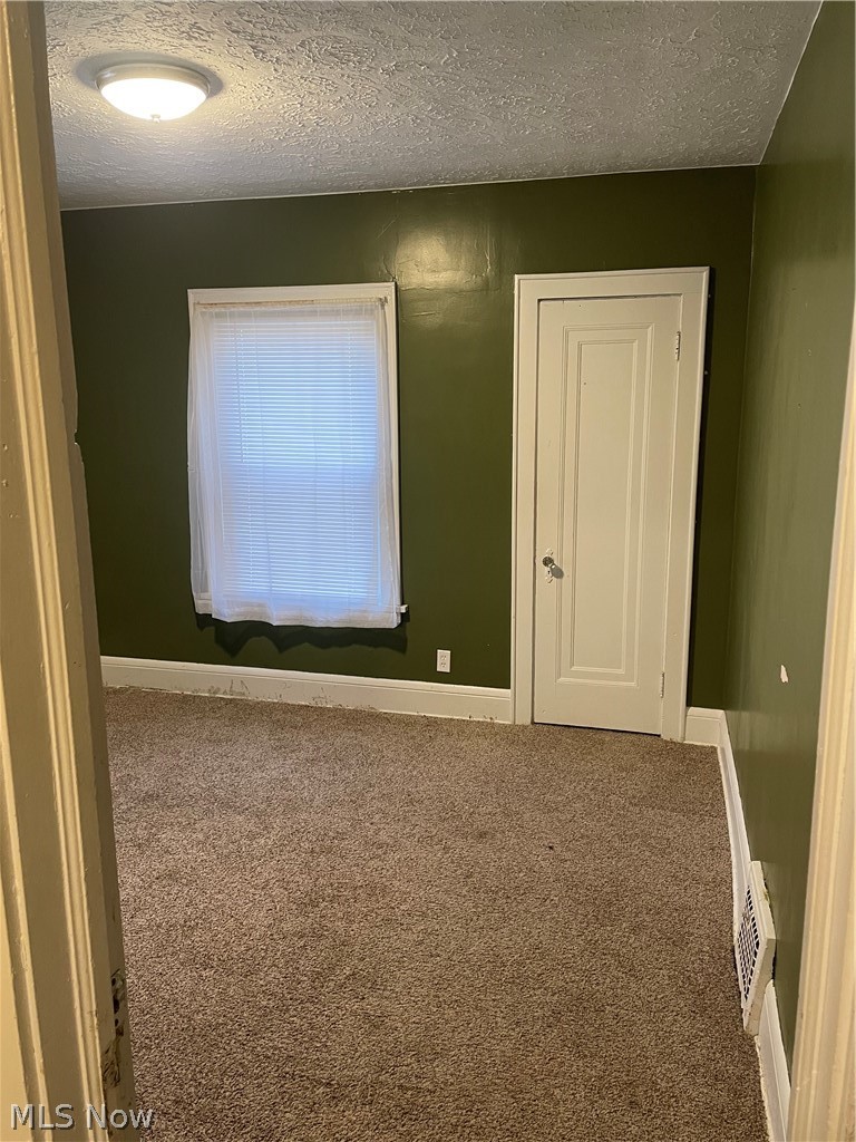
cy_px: 571
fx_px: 857
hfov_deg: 53.1
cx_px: 428
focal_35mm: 26
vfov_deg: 67.3
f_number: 1.6
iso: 200
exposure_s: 1/60
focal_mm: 4.2
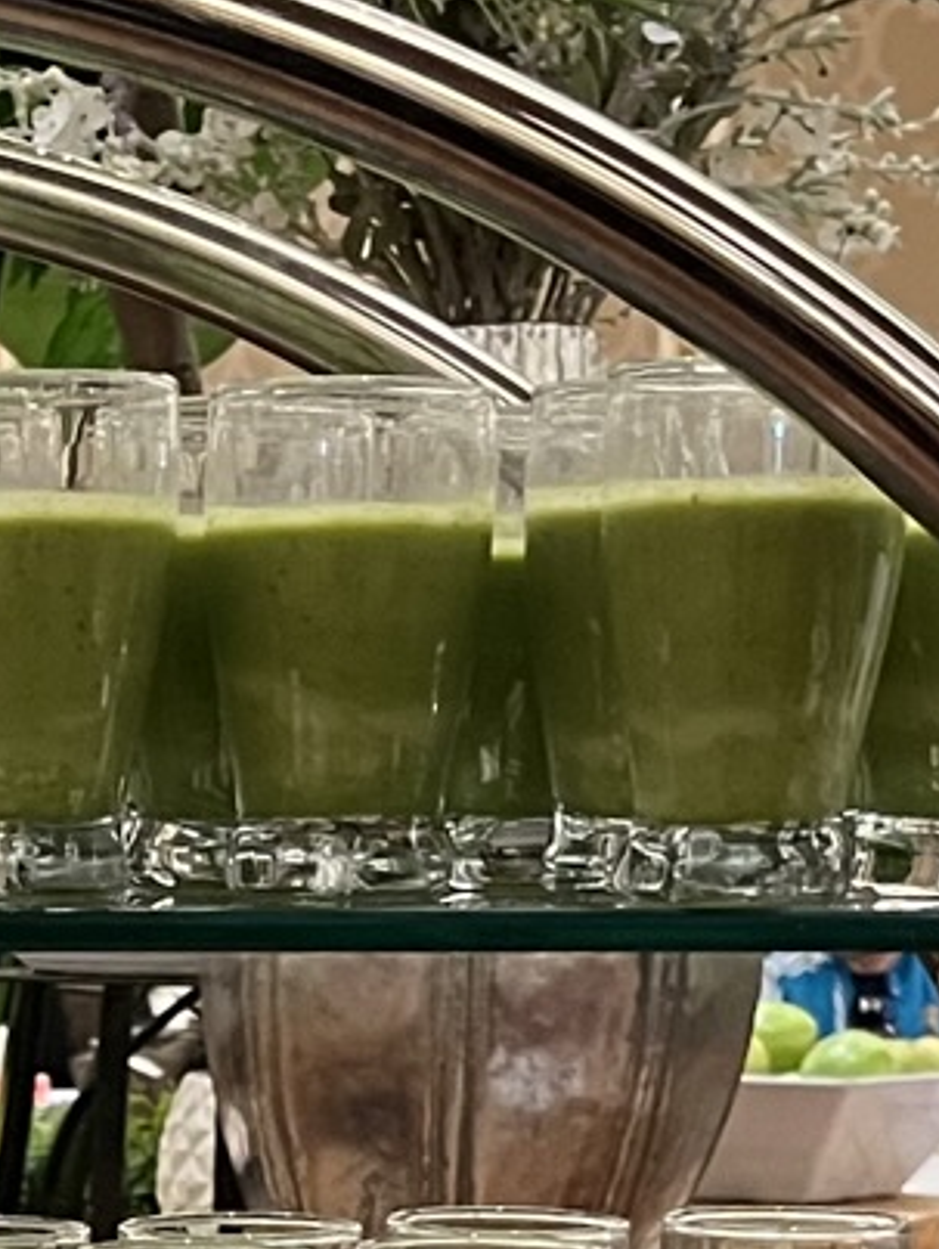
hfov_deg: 11.0
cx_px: -288
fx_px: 4767
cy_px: 1900
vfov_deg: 14.0
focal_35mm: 132
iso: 500
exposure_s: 1/60
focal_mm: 5.1
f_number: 1.6
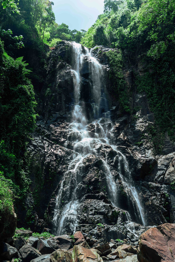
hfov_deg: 37.9
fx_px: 255
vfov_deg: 54.4
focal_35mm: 35
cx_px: 88
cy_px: 131
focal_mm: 35
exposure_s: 1/1600
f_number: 2.8
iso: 200
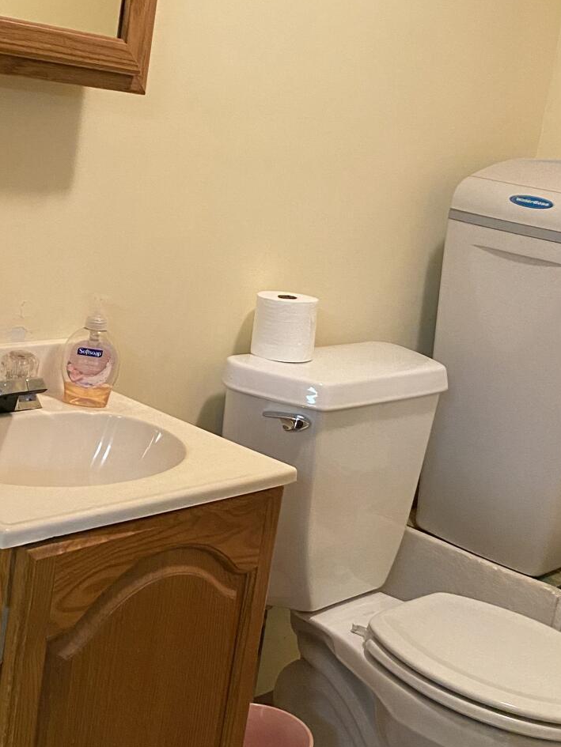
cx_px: 200
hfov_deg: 26.5
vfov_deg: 34.9
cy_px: 313
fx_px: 1188
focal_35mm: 55
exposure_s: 1/60
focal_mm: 4.25
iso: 400
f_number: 1.8
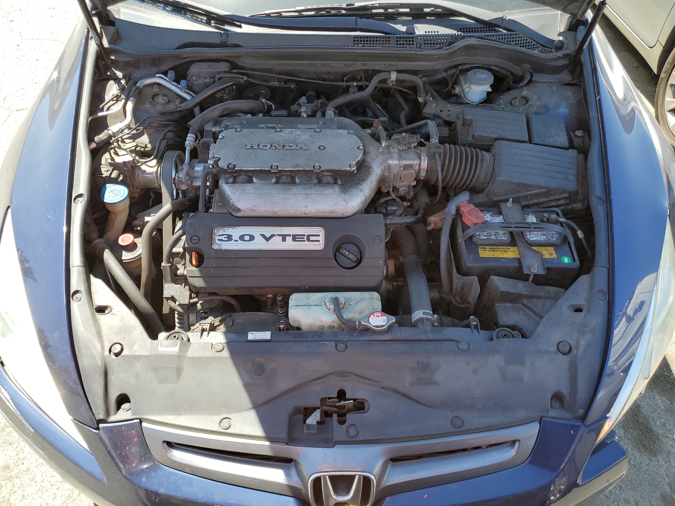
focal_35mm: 26
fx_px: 507
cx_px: 338
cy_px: 253
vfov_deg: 53.1
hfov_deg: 67.3
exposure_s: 1/667
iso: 50
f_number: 1.5
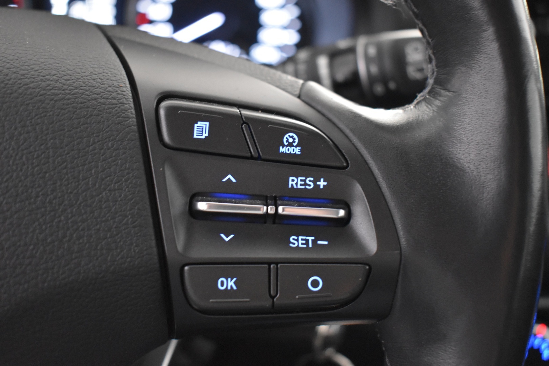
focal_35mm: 45
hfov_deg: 43.6
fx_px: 686
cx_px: 274
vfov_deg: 29.9
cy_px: 183
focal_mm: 30
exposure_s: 1/15
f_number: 4.2
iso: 3200
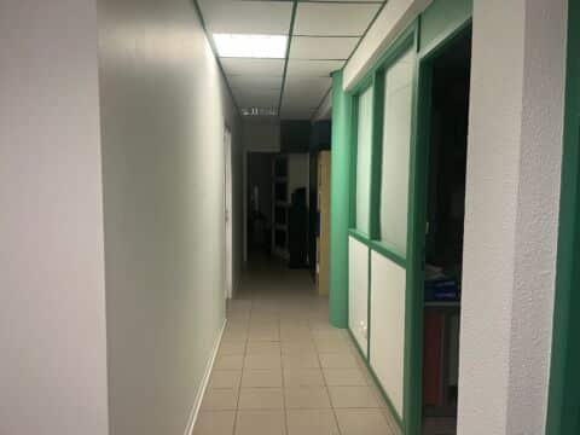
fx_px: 436
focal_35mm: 26
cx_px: 290
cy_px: 218
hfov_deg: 67.3
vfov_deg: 53.1
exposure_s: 1/50
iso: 80
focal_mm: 5.1
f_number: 1.6
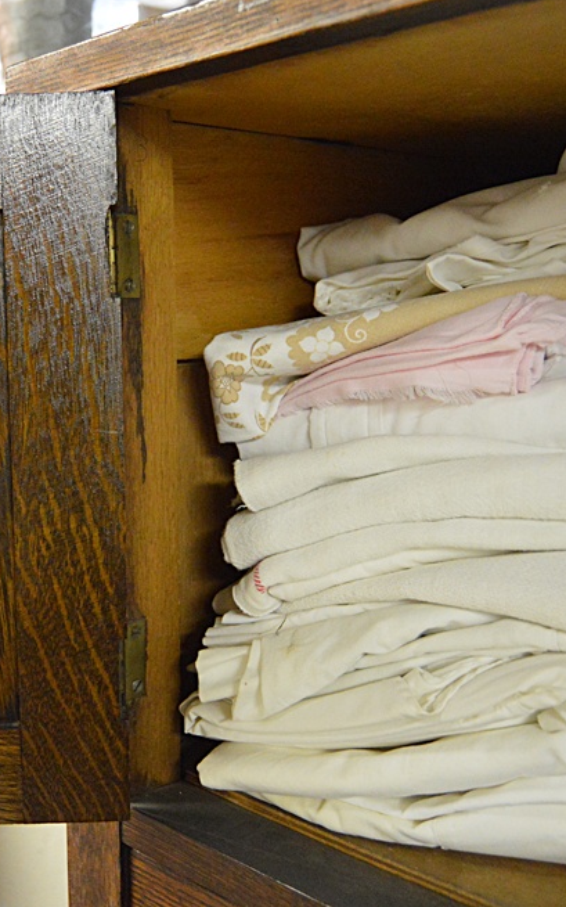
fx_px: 1037
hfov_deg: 29.0
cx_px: 29
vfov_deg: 47.2
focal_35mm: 42
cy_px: 448
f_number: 3.5
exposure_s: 1/50
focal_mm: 18
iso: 3200
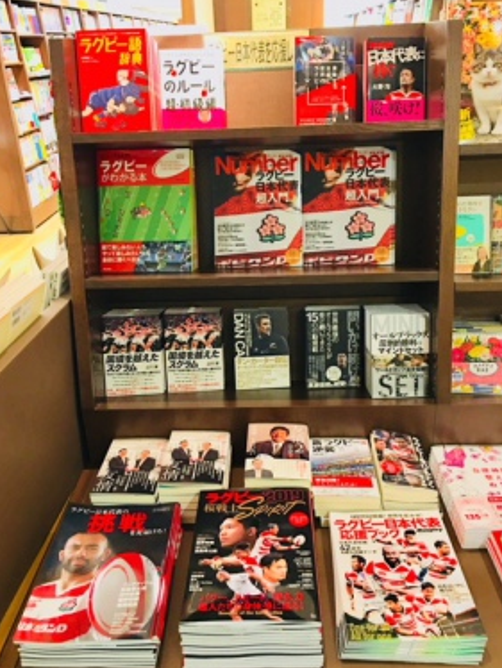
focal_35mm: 31
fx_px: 599
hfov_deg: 45.5
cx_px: 247
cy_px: 318
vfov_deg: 58.3
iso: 100
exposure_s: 1/10
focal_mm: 4.15
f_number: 2.2
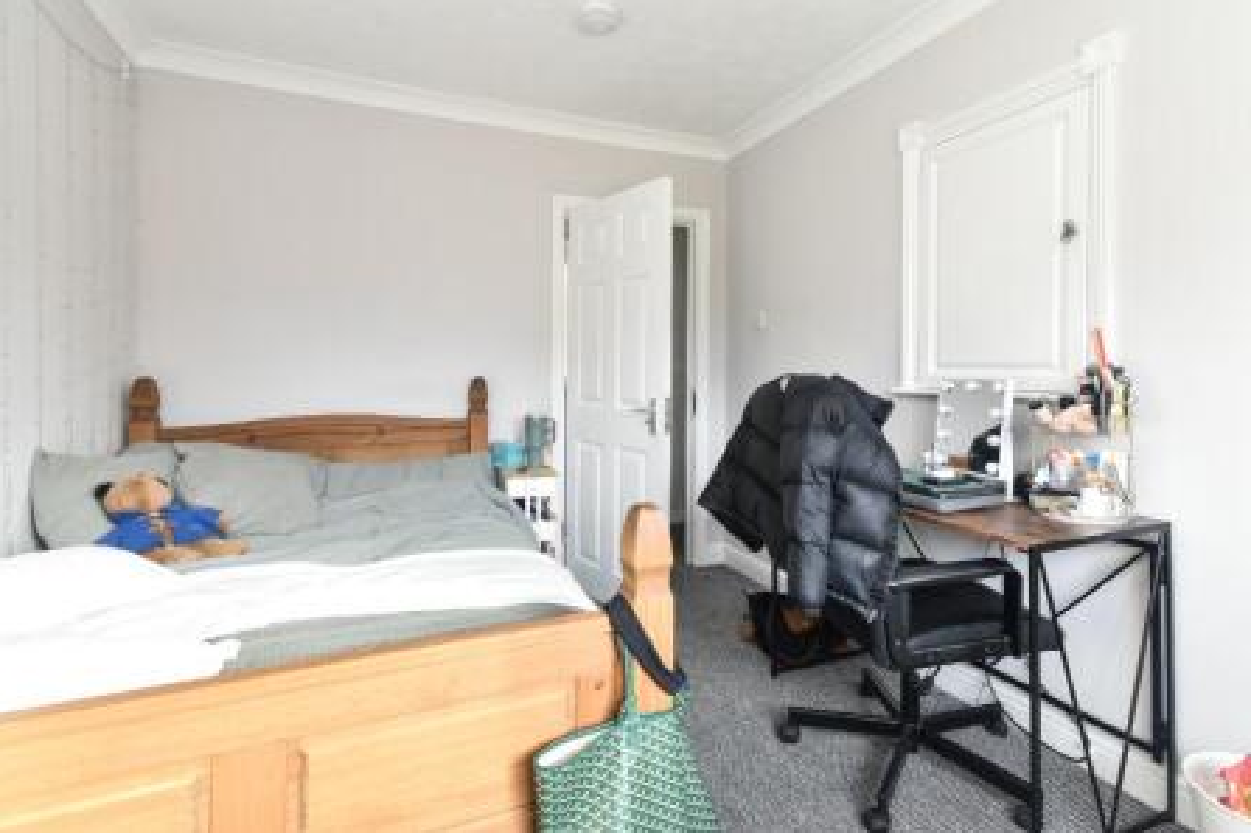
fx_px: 556
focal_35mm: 16
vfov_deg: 73.6
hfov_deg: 96.6
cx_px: 662
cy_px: 394
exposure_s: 1/6
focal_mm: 10
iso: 200
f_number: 7.1
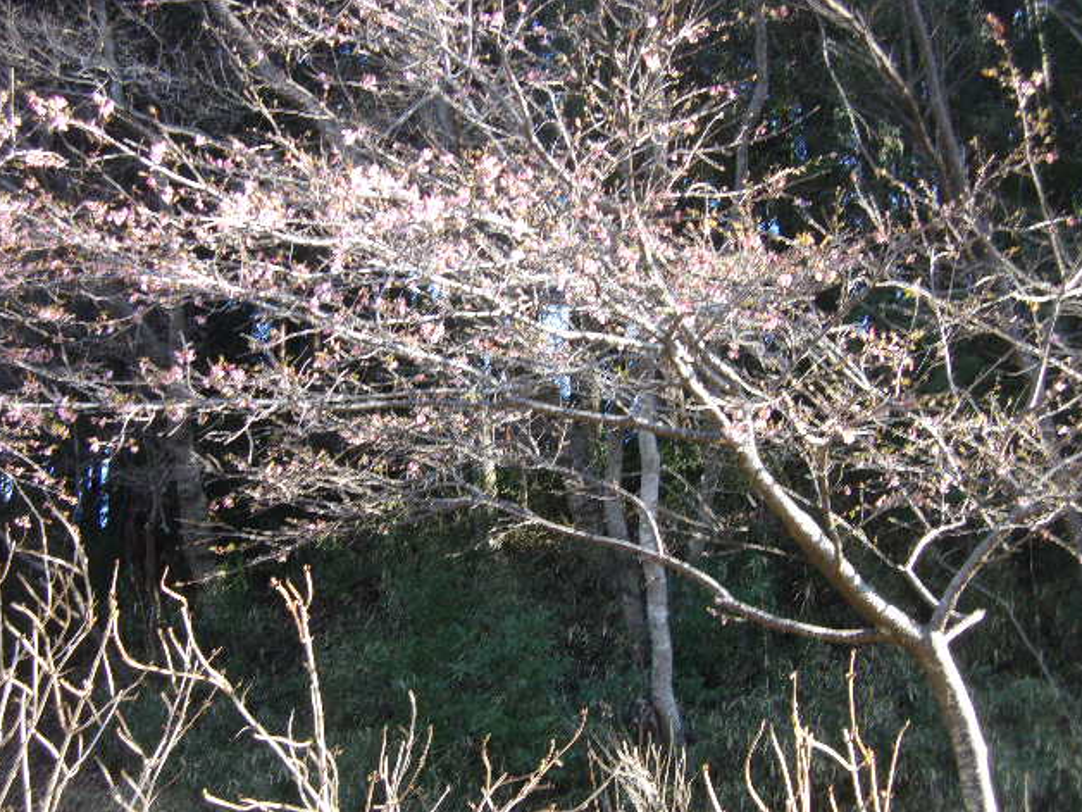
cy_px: 412
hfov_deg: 35.5
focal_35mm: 54
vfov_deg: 27.0
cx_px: 546
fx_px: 1688
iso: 80
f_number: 4.2
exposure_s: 1/50
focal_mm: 9.4
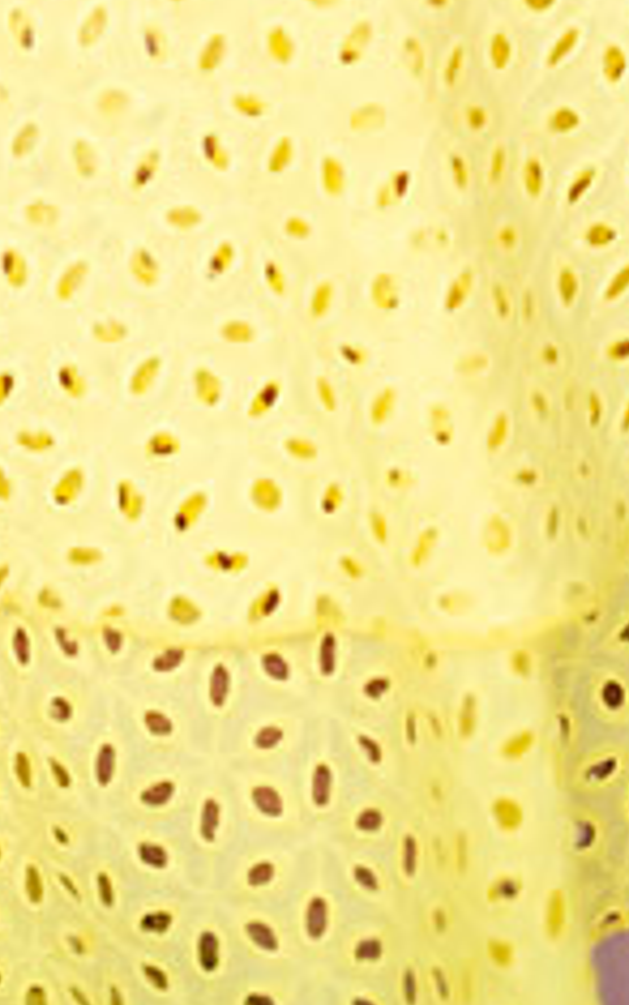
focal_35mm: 218
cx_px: 381
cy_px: -1069
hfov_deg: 6.0
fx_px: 5976
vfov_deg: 9.0
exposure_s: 1/1000
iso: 500
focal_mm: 50
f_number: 2.2
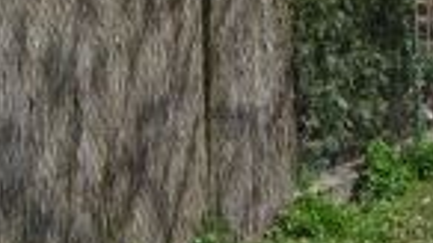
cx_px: 71
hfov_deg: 18.4
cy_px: -225
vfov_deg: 9.9
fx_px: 1320
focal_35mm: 115
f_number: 5
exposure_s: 1/400
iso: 100
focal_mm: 5.2
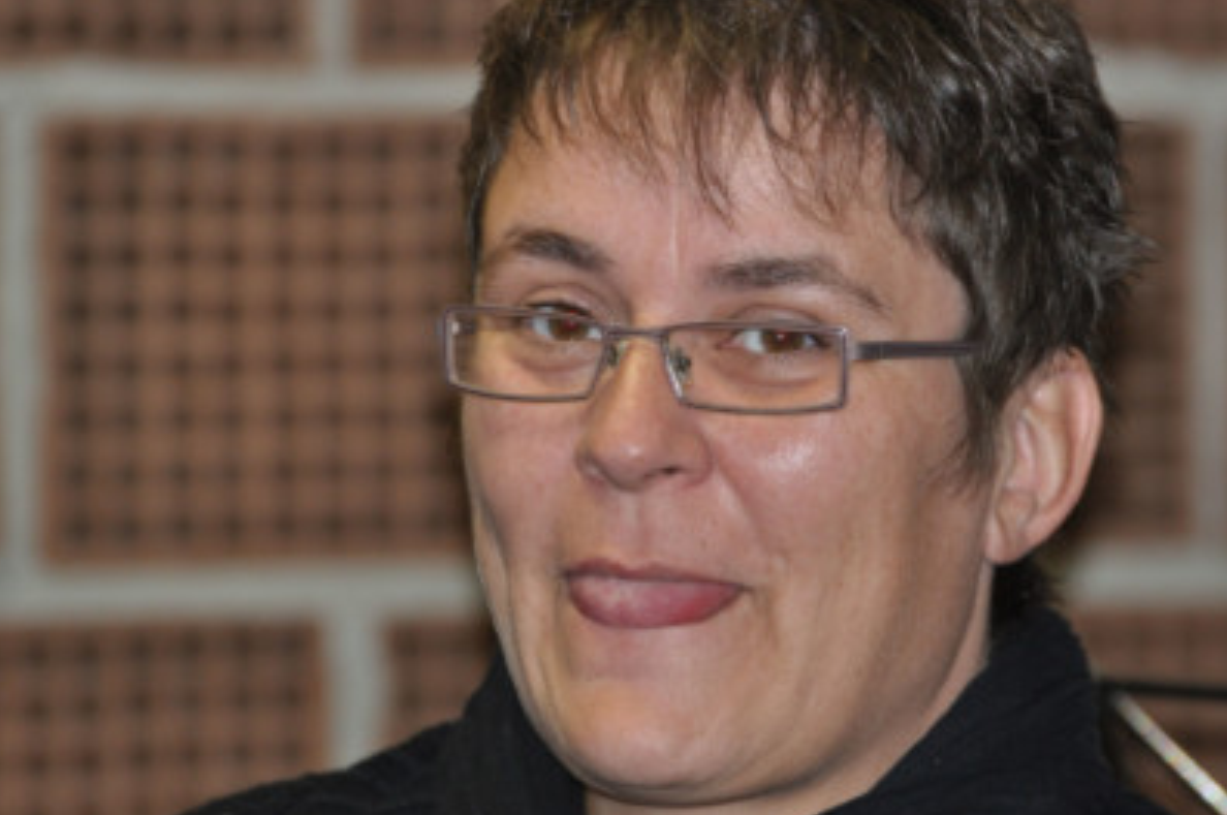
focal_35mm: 379
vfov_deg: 3.6
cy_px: 428
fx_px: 12902
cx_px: 651
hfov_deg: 5.4
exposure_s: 1/60
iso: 800
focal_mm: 200
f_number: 5.3
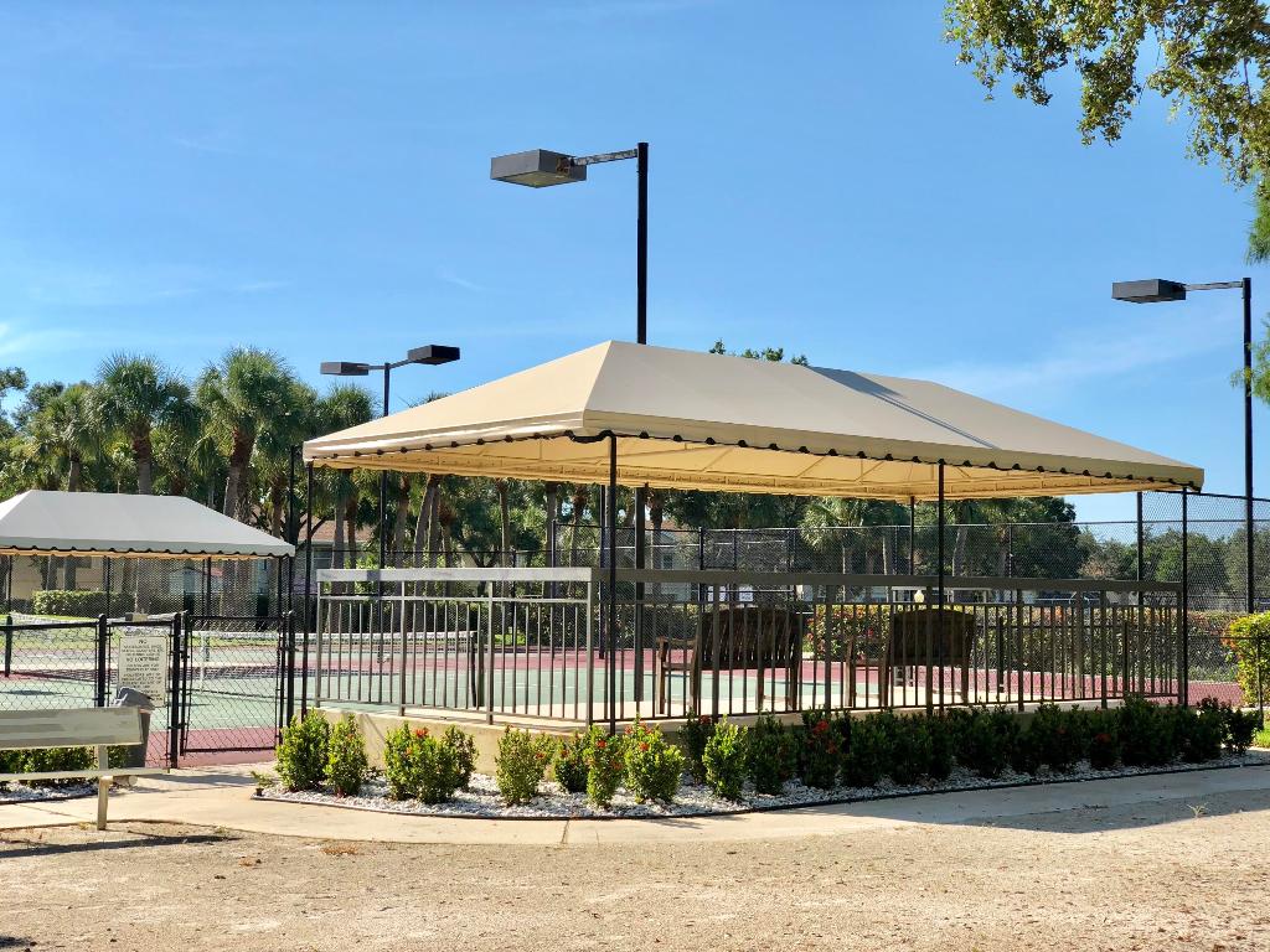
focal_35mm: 52
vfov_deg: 28.0
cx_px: 635
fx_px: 1908
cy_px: 476
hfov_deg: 36.8
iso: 16
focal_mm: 6
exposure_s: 1/857
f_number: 2.4
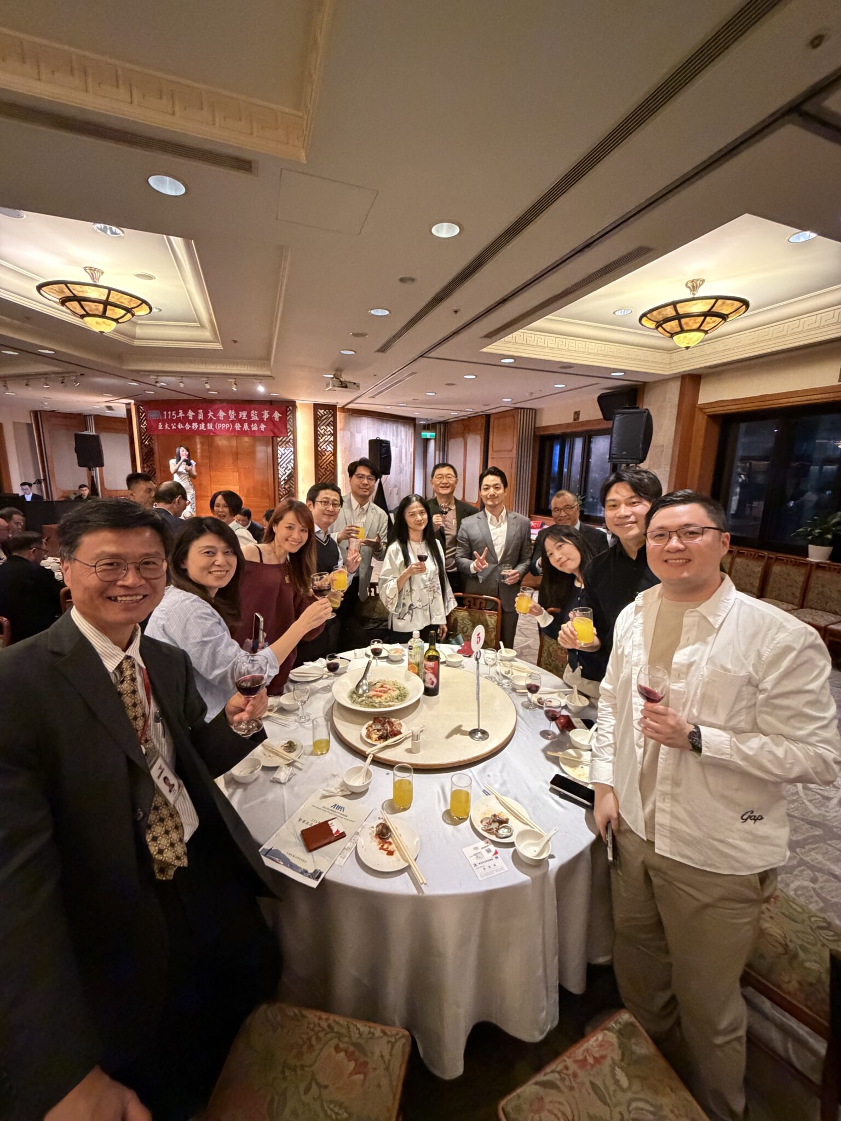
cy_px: 560
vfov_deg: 102.1
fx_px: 454
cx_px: 420
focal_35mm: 14
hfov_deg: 85.7
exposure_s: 1/40
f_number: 2.2
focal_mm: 2.22
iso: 1000
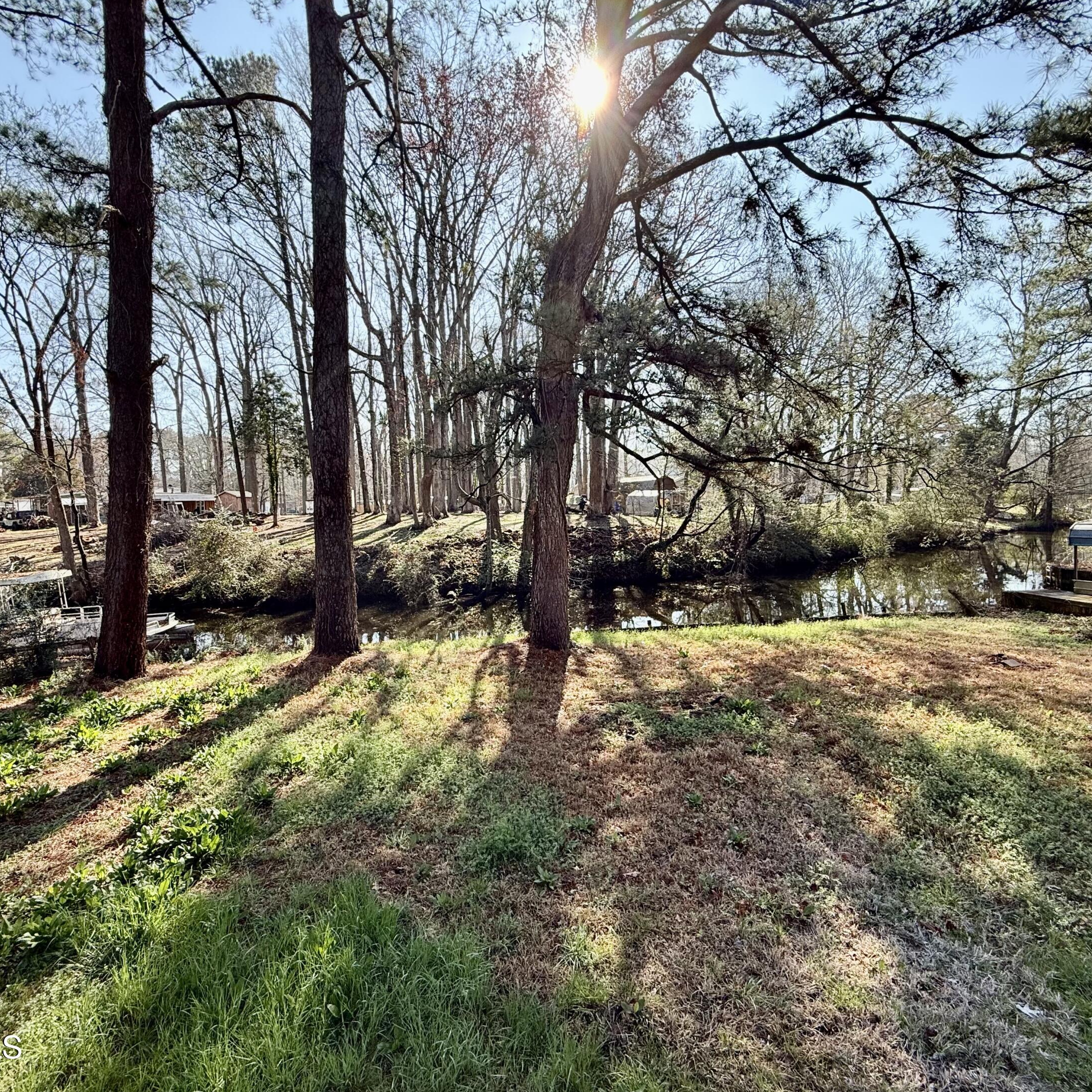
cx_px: 532
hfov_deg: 84.0
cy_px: 536
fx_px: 607
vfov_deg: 84.0
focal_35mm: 17
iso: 64
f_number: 2.2
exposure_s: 1/411
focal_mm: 2.22
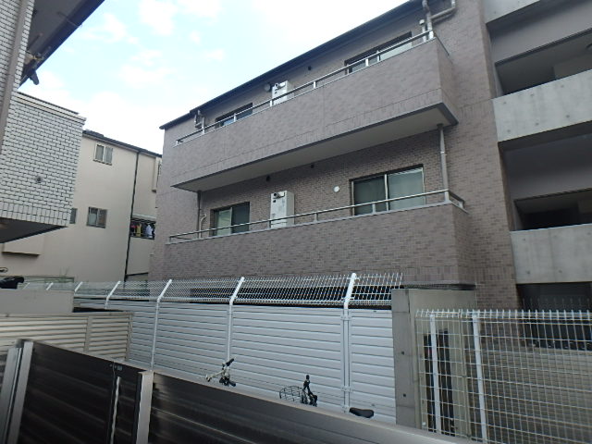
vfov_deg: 63.4
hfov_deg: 79.0
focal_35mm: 21
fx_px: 359
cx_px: 296
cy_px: 222
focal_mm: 3.7
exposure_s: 1/400
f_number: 3.5
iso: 125
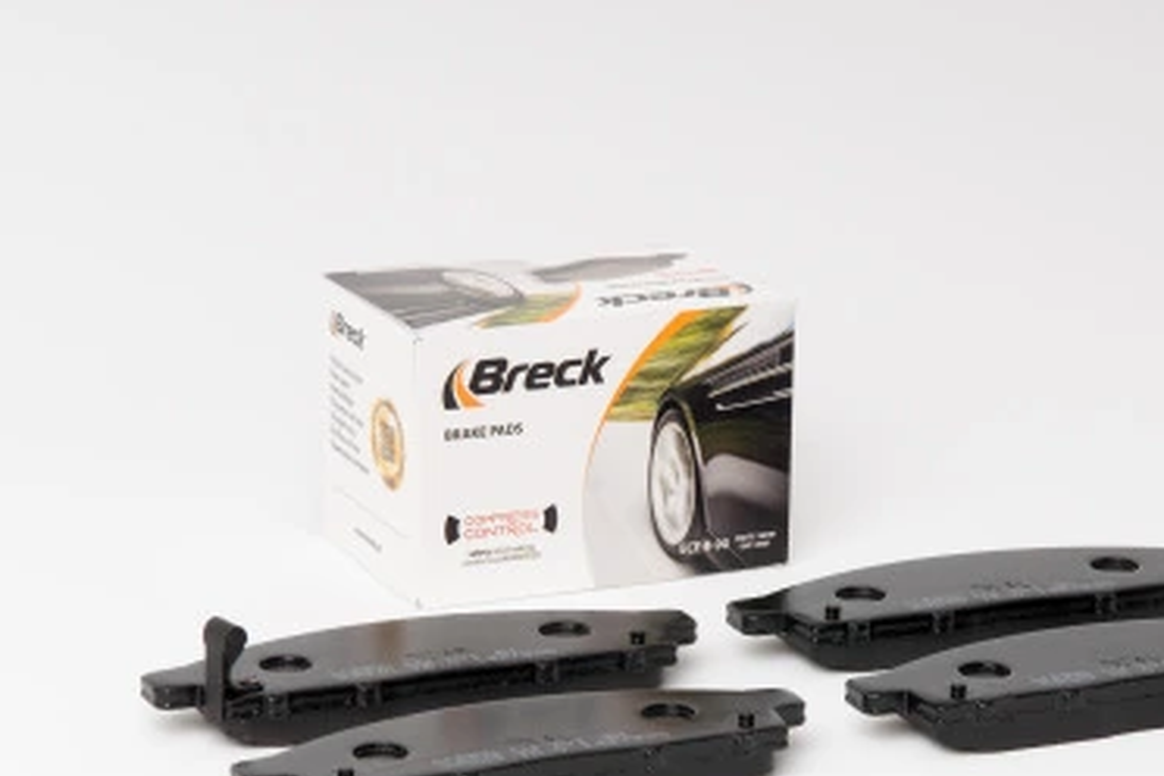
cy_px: 598
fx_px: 4688
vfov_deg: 9.4
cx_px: 757
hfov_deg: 14.1
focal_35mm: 145
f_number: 13
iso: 100
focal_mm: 60
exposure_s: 1/200
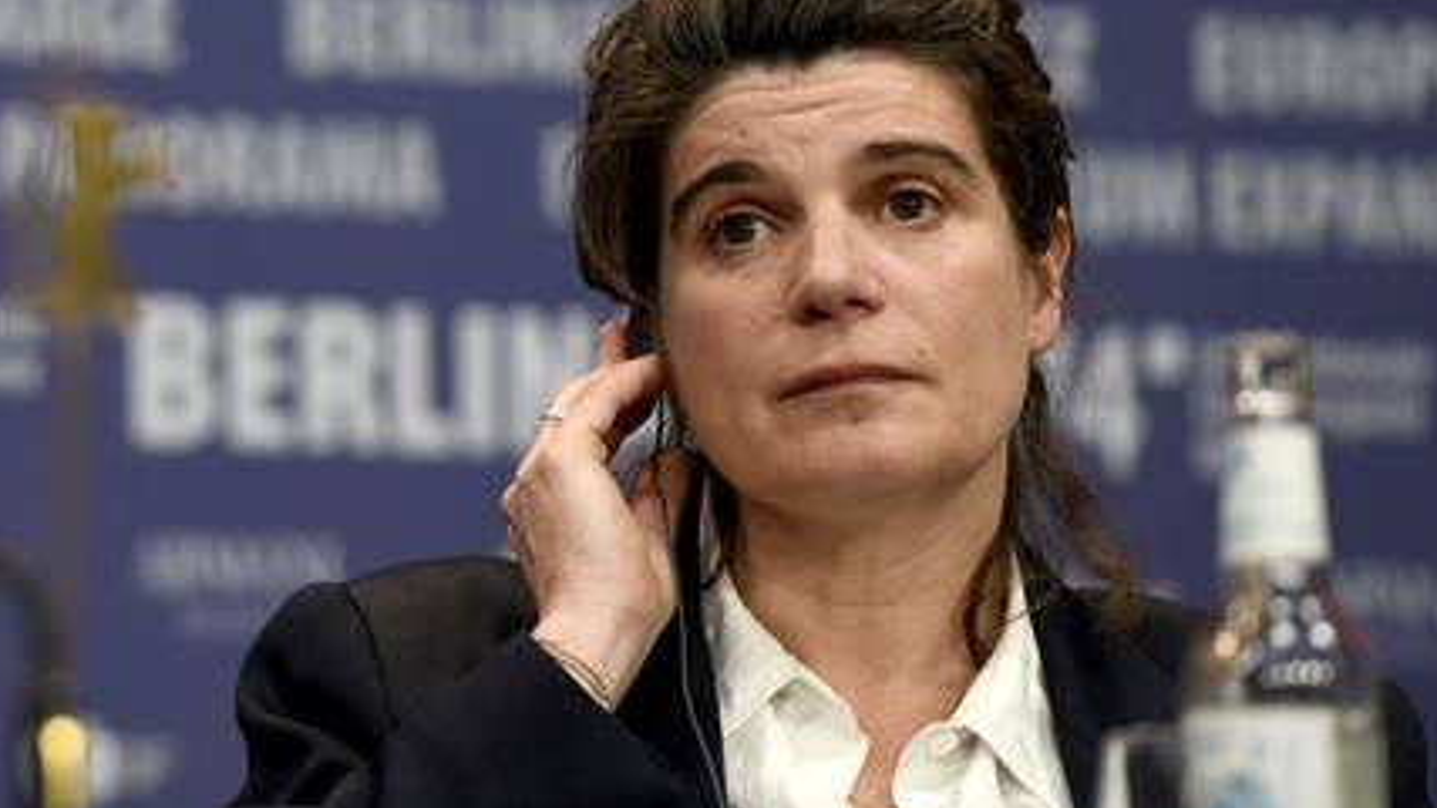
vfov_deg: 5.5
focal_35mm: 221
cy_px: 384
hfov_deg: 9.8
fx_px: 8419
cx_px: 729
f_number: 4
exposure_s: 1/400
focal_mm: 200
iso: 1250
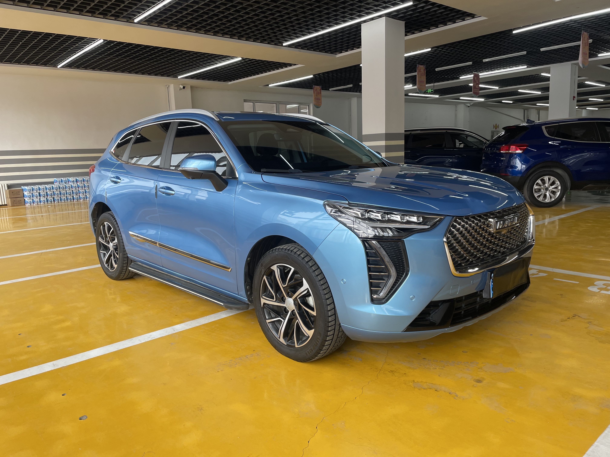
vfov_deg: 53.1
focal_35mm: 26
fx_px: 458
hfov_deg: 67.3
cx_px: 305
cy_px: 228
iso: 80
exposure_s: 1/121
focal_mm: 4.2
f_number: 1.6
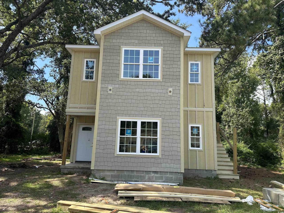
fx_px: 197
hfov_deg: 71.6
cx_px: 142
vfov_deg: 56.8
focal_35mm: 24
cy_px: 106
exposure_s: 1/1357
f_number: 1.78
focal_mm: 6.86
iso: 80
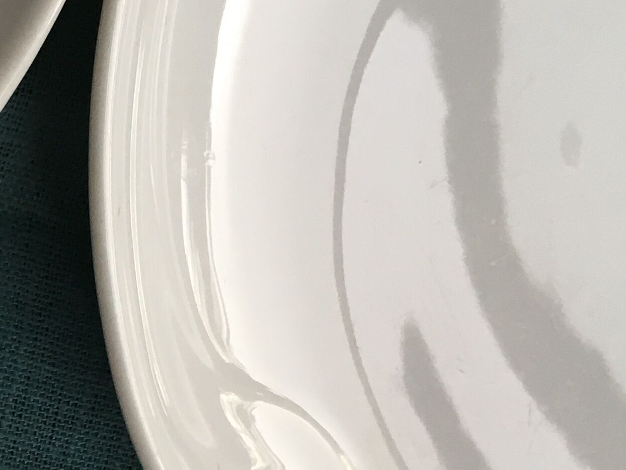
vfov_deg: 15.2
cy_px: 562
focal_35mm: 94
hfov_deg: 19.4
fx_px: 1700
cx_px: -170
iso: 25
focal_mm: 4.15
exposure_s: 1/33
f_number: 2.2
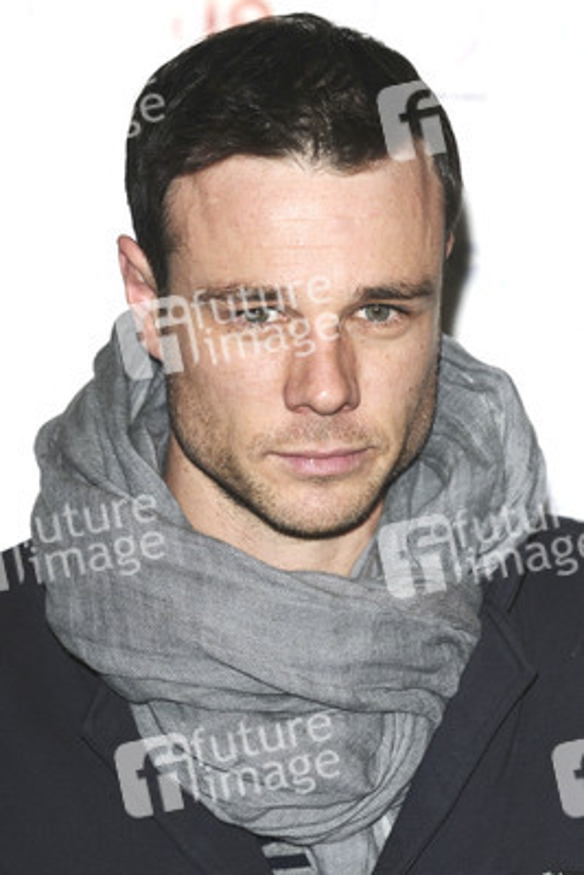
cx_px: 292
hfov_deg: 7.6
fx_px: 4376
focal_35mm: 180
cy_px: 438
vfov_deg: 11.4
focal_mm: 120
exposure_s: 1/160
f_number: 4.5
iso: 320
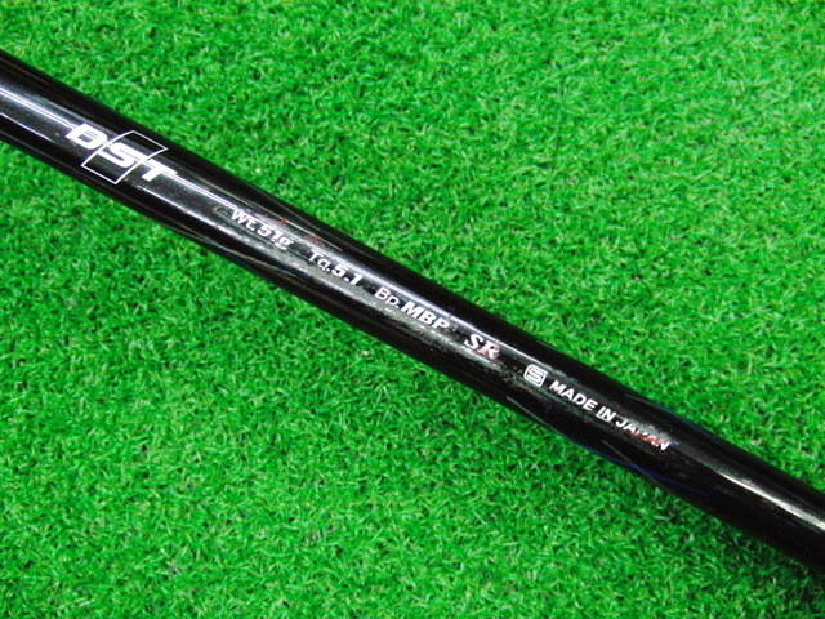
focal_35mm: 37
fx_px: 882
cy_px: 310
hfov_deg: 50.1
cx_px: 412
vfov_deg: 38.7
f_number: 3.6
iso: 3200
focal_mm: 6.42
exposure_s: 1/160
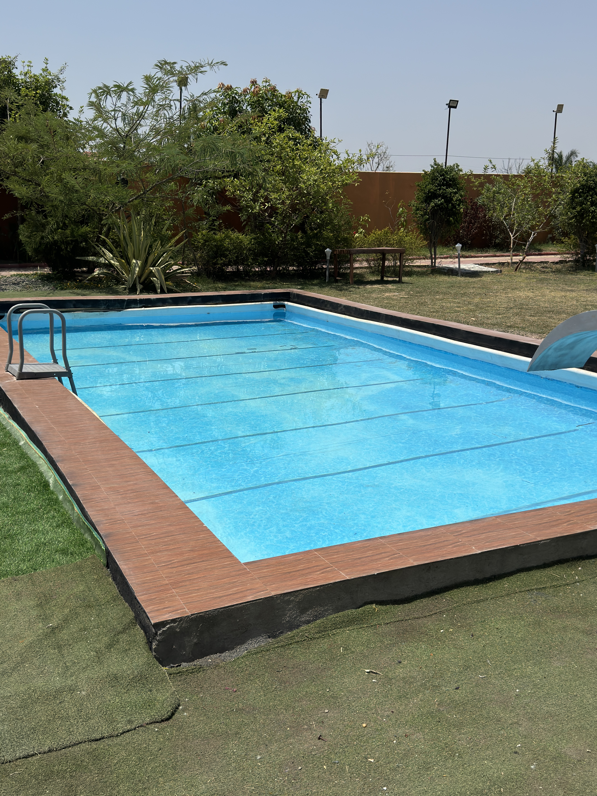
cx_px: 298
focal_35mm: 35
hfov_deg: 40.7
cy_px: 398
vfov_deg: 52.6
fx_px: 805
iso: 100
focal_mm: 6.76
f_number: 1.78
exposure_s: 1/15152
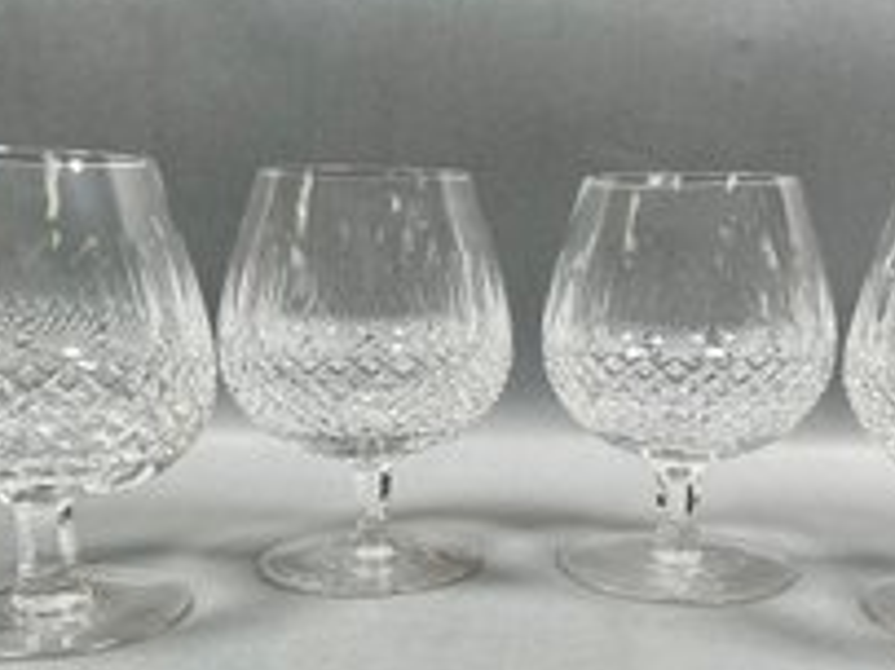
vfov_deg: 32.8
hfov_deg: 42.7
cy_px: 395
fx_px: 1137
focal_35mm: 44
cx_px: 549
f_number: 1.5
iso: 50
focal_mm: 5.7
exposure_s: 1/158
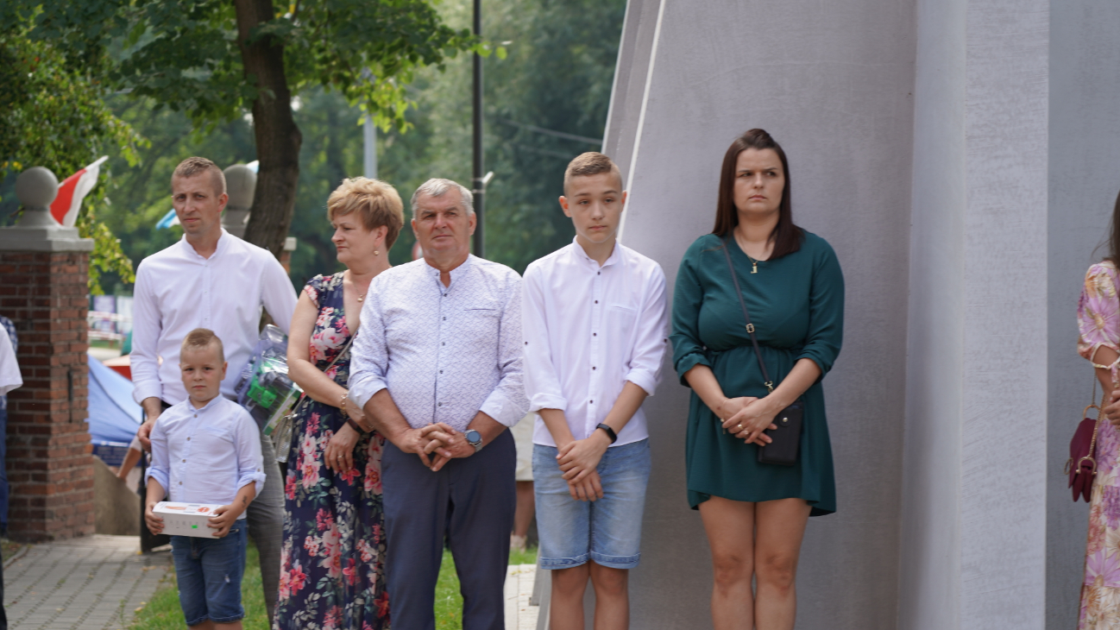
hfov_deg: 20.2
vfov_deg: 11.4
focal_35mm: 106
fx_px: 3148
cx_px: 560
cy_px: 360
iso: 100
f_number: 4
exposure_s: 1/160
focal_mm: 101
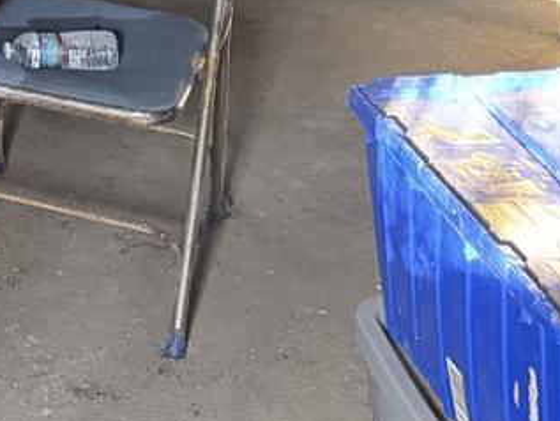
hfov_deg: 17.9
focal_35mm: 97
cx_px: -306
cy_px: -318
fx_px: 1570
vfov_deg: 13.7
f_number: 1.78
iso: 1000
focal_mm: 6.76
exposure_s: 1/40
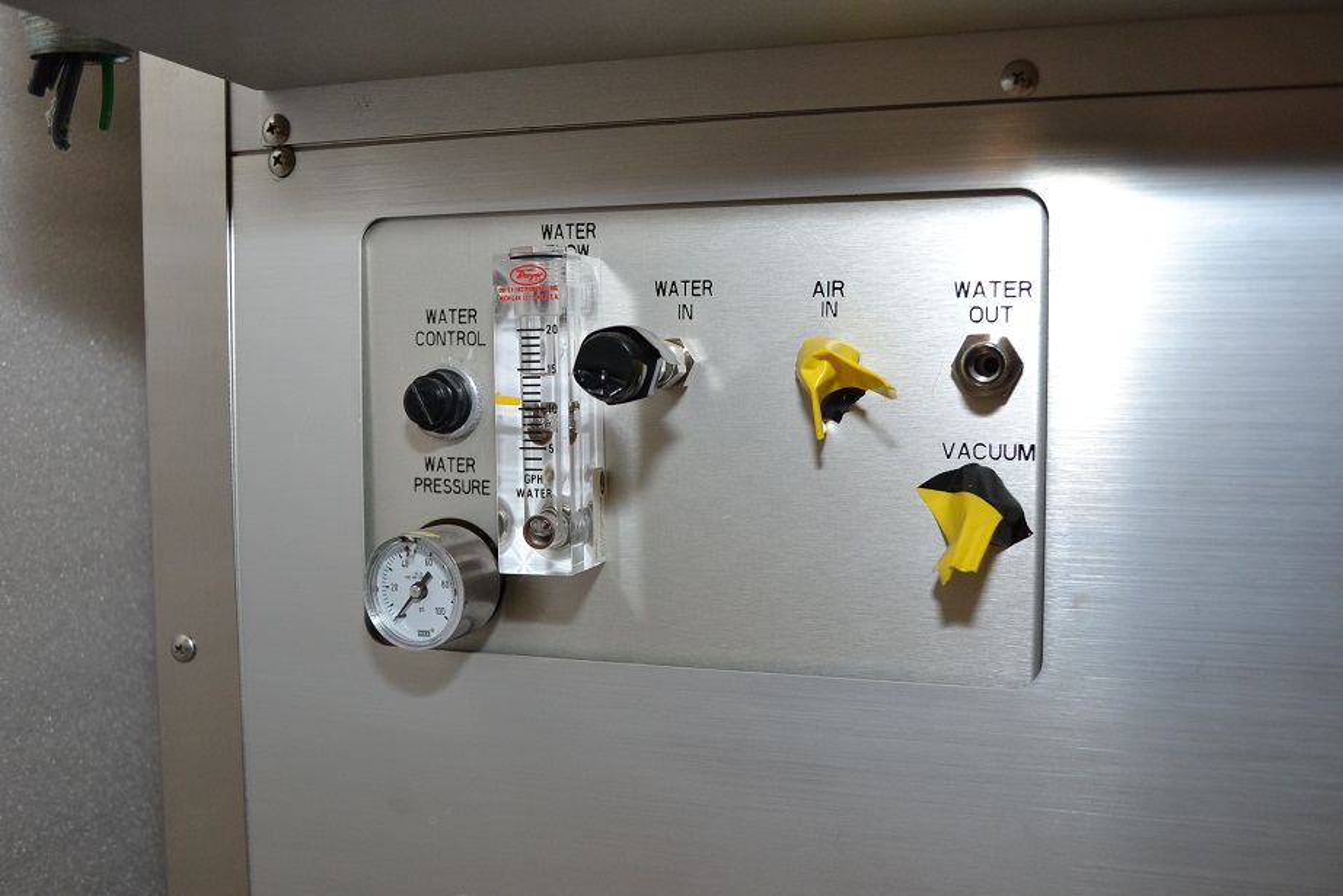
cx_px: 672
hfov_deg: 57.2
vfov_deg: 40.0
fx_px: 1231
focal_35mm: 33
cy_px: 448
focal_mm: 22
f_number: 4
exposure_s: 1/60
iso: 1000
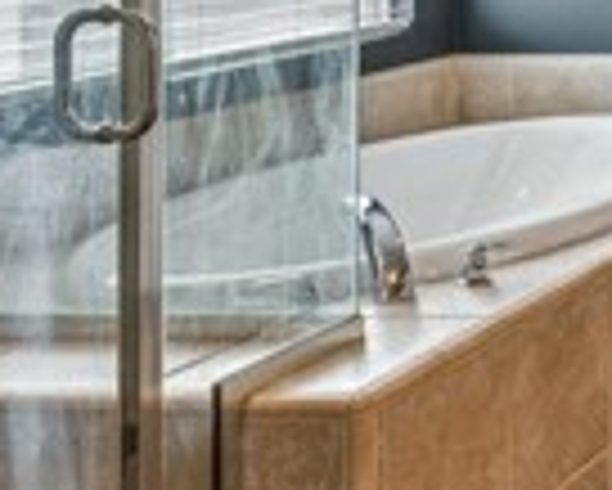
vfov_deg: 18.8
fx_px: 1375
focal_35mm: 76
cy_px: -144
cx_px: 1422
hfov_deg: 15.5
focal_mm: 17.2
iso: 100
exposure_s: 1.3
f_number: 13
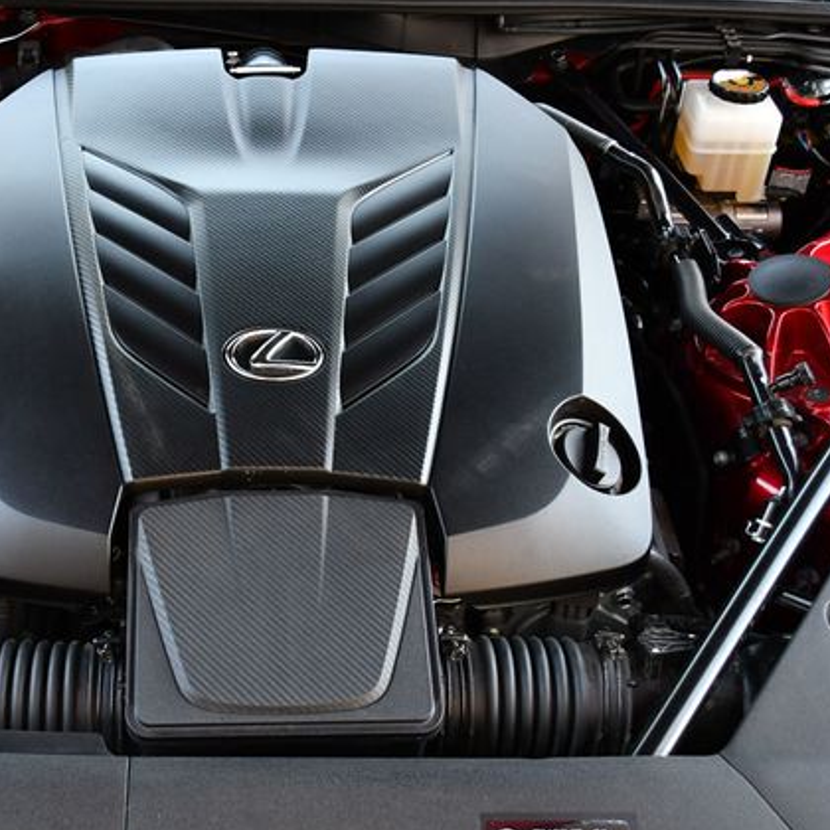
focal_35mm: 57
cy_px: 419
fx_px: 1546
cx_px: 237
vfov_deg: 30.0
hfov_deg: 29.7
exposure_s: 1/160
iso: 800
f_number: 3.8
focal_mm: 22
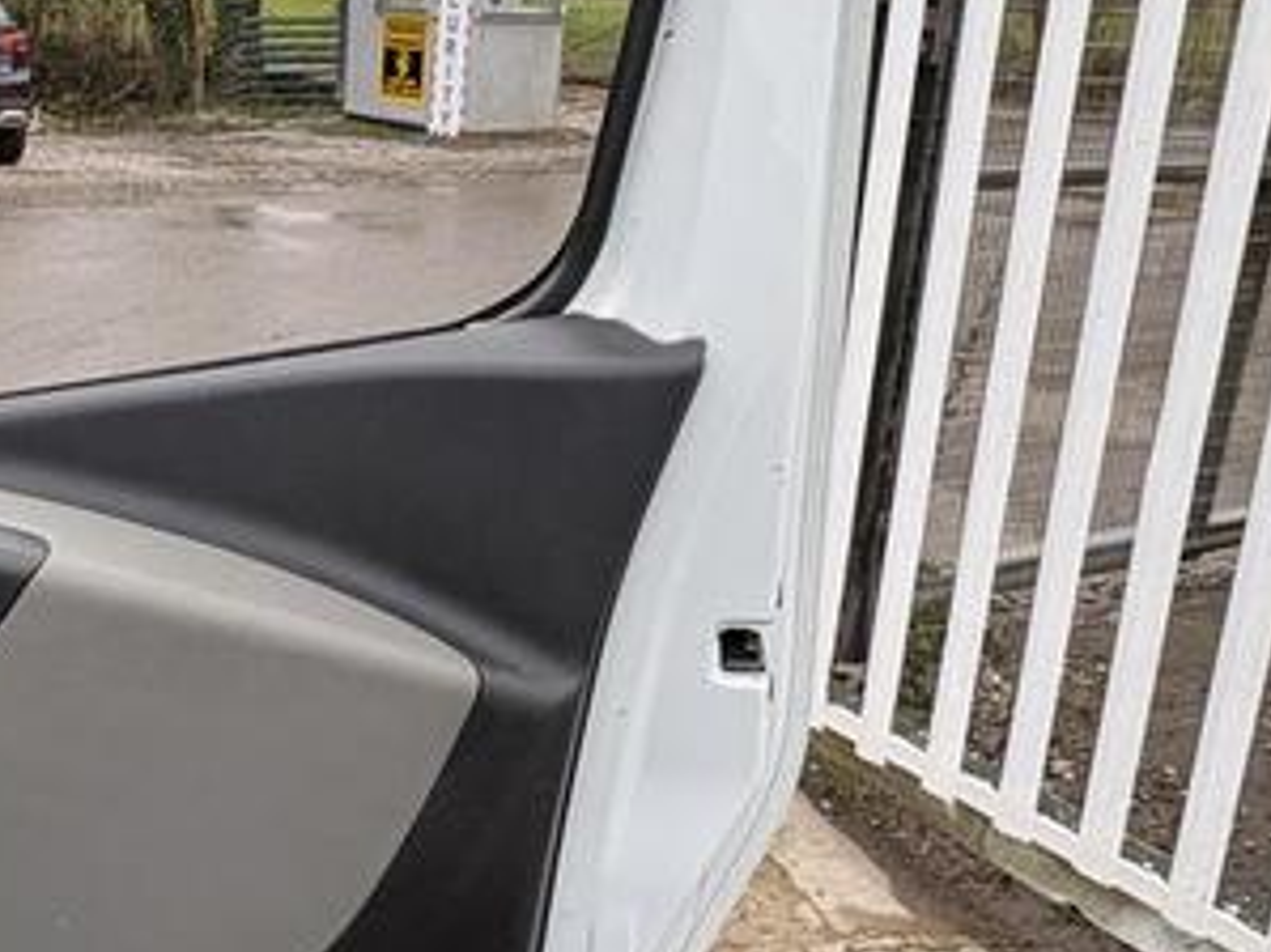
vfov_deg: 34.3
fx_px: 1542
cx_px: 289
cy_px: 421
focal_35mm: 42
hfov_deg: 43.1
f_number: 2.2
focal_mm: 2.22
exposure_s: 1/99
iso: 50
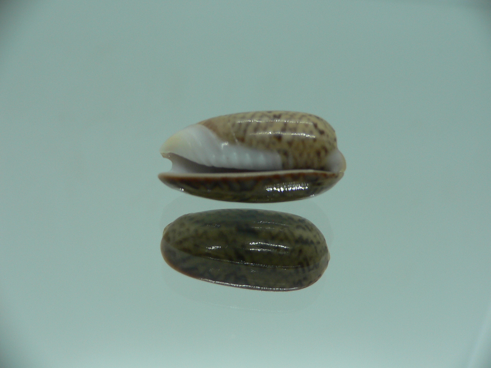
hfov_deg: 52.6
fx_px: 496
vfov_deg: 40.7
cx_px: 246
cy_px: 184
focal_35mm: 35
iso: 80
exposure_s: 1/60
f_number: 2.8
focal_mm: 4.6
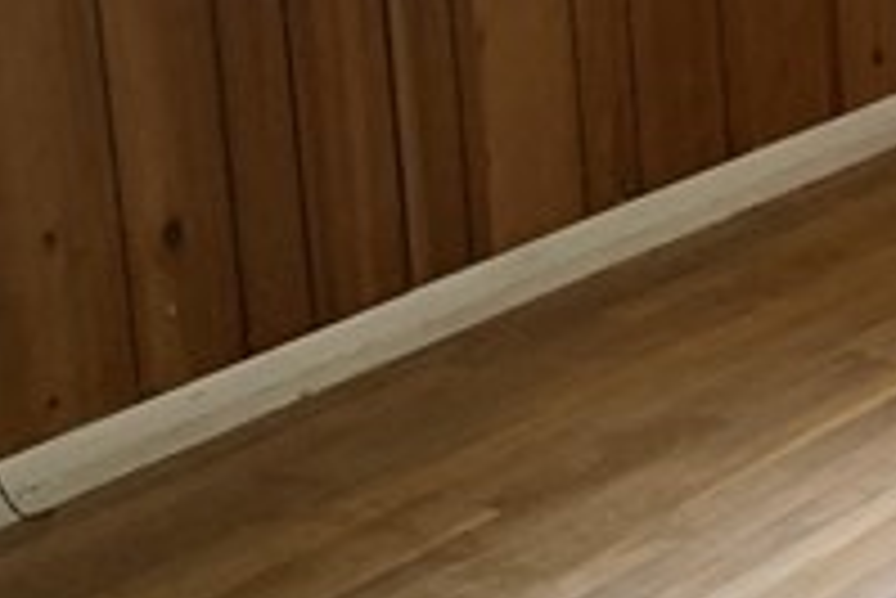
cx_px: 1797
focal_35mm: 139
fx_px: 3462
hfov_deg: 12.8
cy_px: -85
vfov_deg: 9.8
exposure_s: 1/60
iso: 160
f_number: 1.8
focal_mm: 4.25
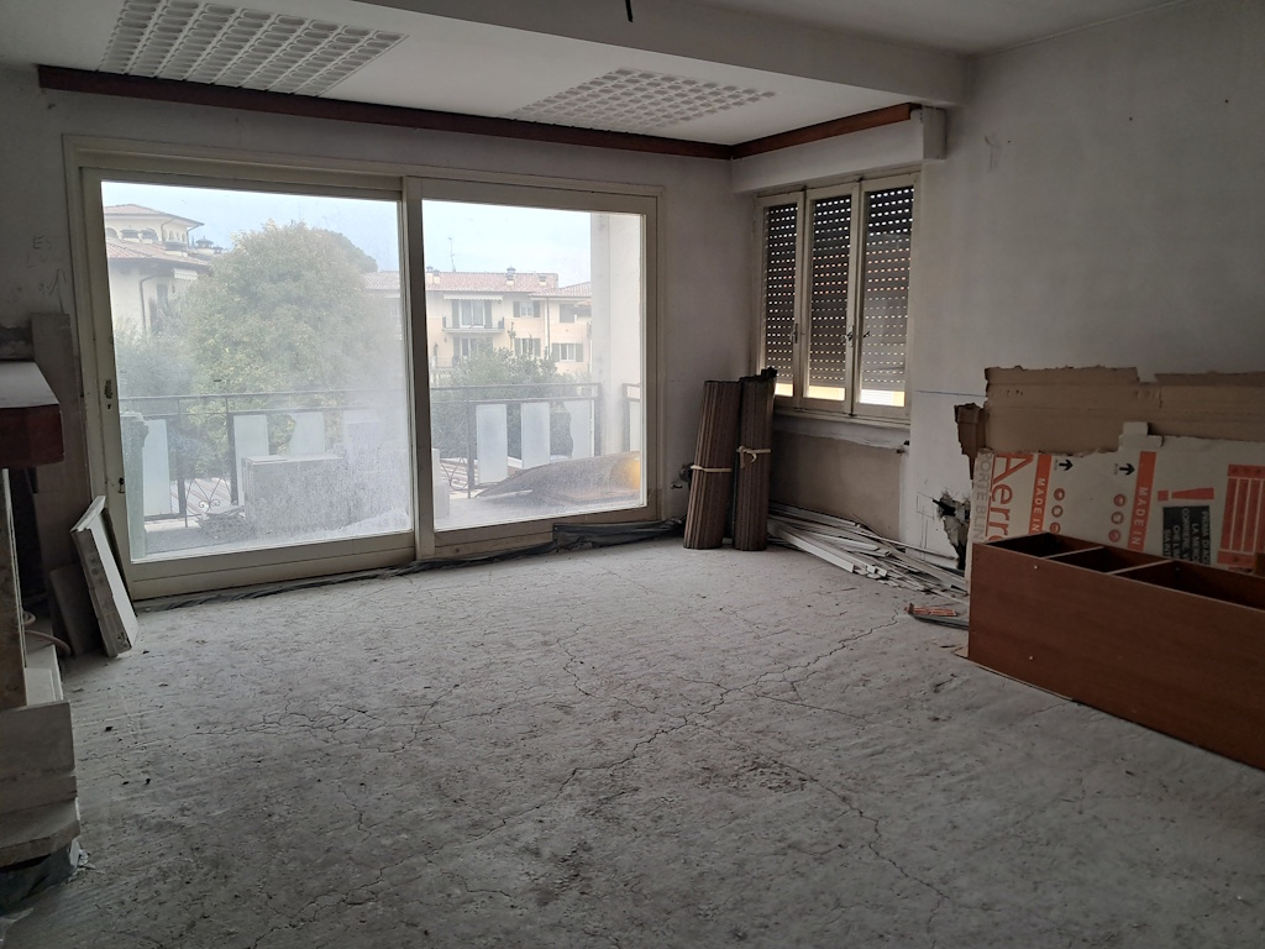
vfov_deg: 51.4
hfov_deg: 65.3
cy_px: 474
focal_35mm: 27
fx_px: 987
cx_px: 632
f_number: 1.8
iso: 64
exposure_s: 1/60
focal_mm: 4
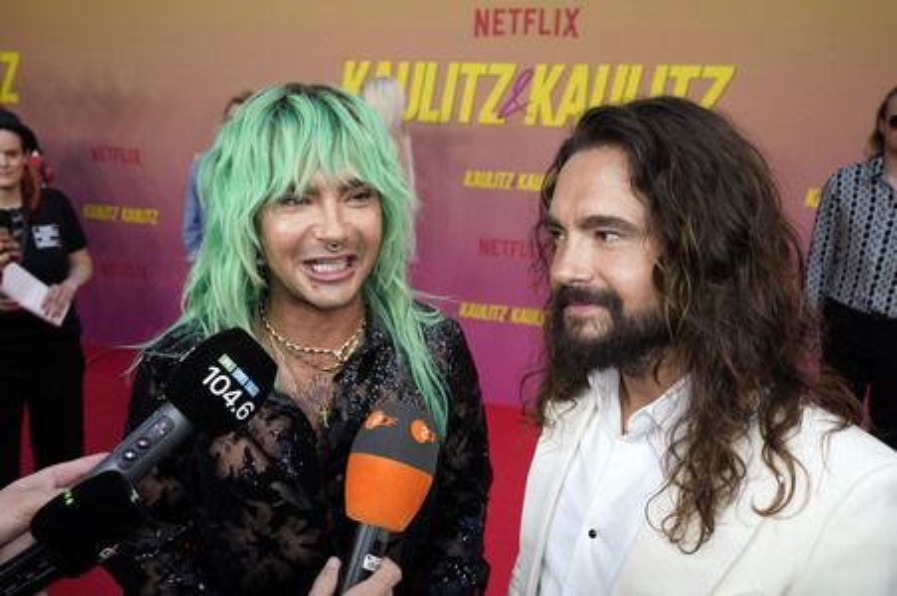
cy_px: 298
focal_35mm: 31
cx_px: 448
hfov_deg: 60.3
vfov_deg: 42.3
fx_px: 772
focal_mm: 31
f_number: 5.6
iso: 320
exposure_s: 1/160
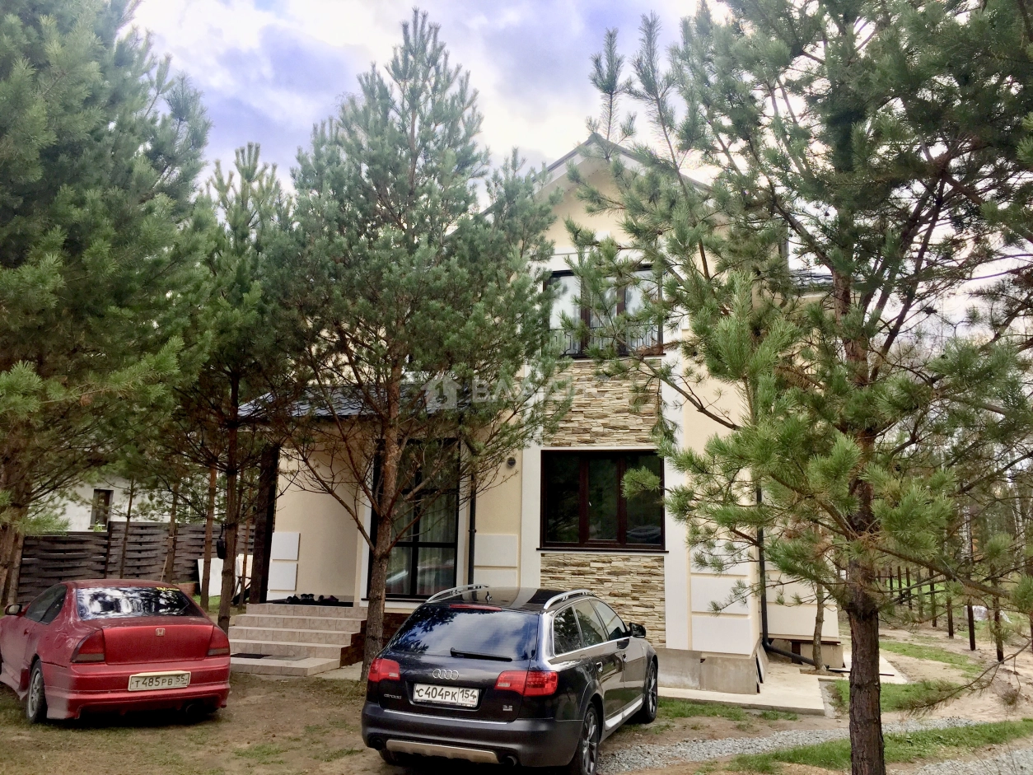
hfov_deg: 61.7
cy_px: 388
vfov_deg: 48.2
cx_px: 516
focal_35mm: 29
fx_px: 866
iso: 32
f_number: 2.2
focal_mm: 4.15
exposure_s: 1/316
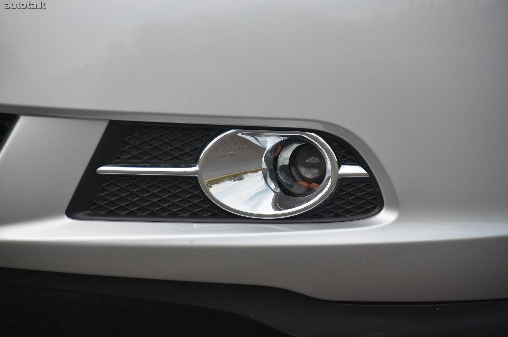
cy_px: 168
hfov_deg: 6.9
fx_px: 4225
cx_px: 254
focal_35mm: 300
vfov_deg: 4.6
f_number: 5.6
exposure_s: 1/1000
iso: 640
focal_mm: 200
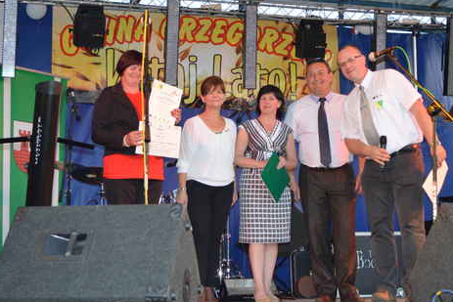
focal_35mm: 69
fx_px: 864
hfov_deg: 29.3
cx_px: 285
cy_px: 121
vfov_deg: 19.8
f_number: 5
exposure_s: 1/60
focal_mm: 35
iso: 800
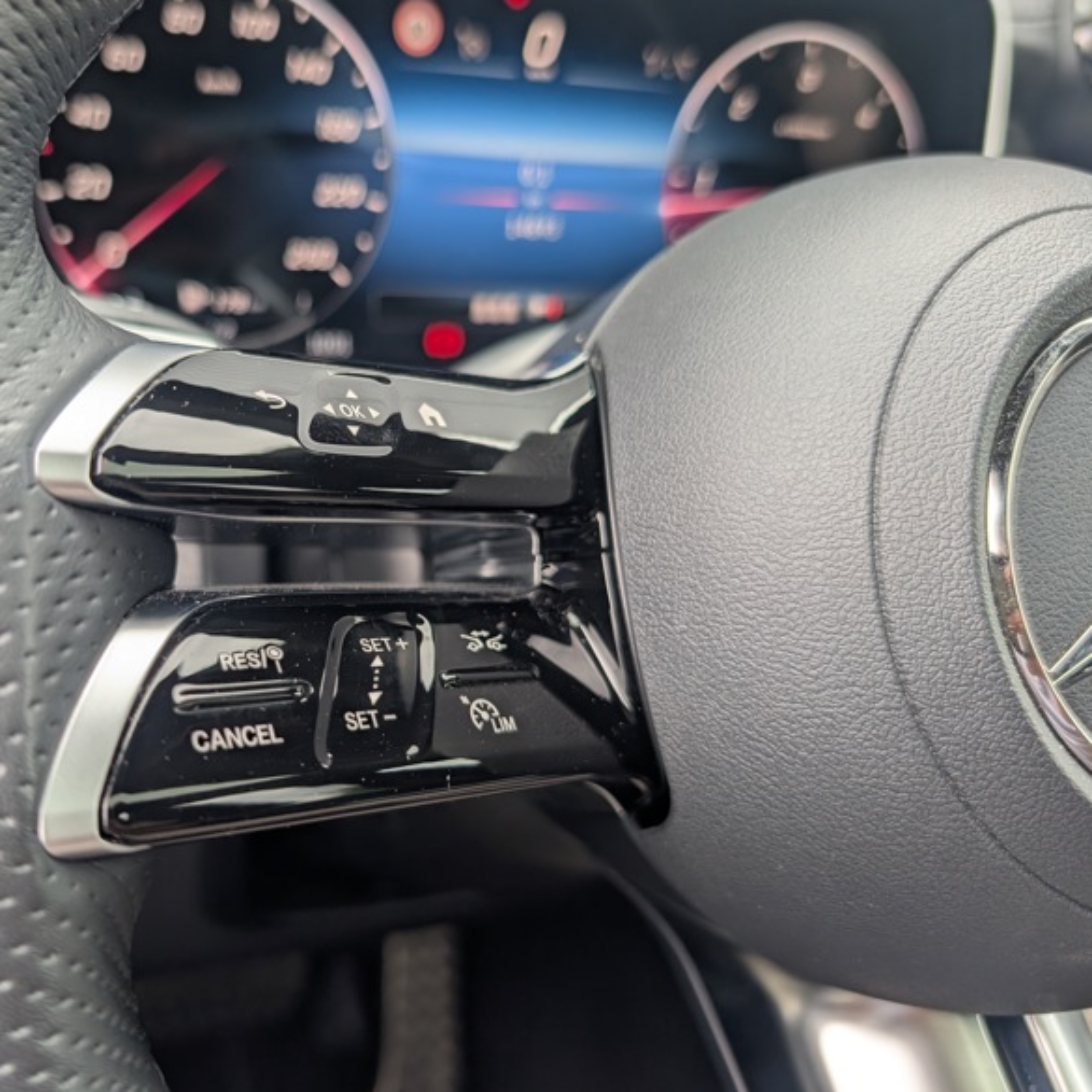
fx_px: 1035
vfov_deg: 55.6
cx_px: 385
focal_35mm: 29
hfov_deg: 54.7
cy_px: 538
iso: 37
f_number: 1.68
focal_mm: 6.9
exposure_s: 1/57.2
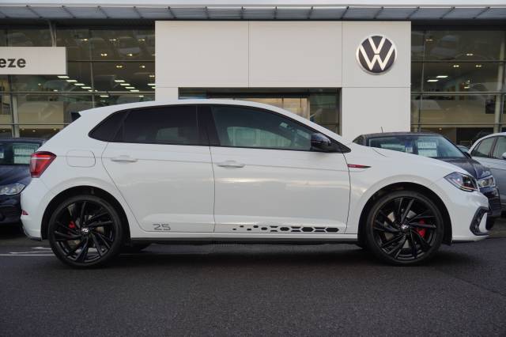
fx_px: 590
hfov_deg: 46.4
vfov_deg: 31.9
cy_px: 168
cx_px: 253
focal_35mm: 42
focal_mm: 28
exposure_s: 1/60
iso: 100
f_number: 5
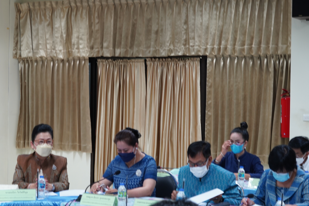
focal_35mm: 75
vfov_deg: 18.2
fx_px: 644
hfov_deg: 27.0
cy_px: 103
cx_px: 154
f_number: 5.6
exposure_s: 1/15
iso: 400
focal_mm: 50
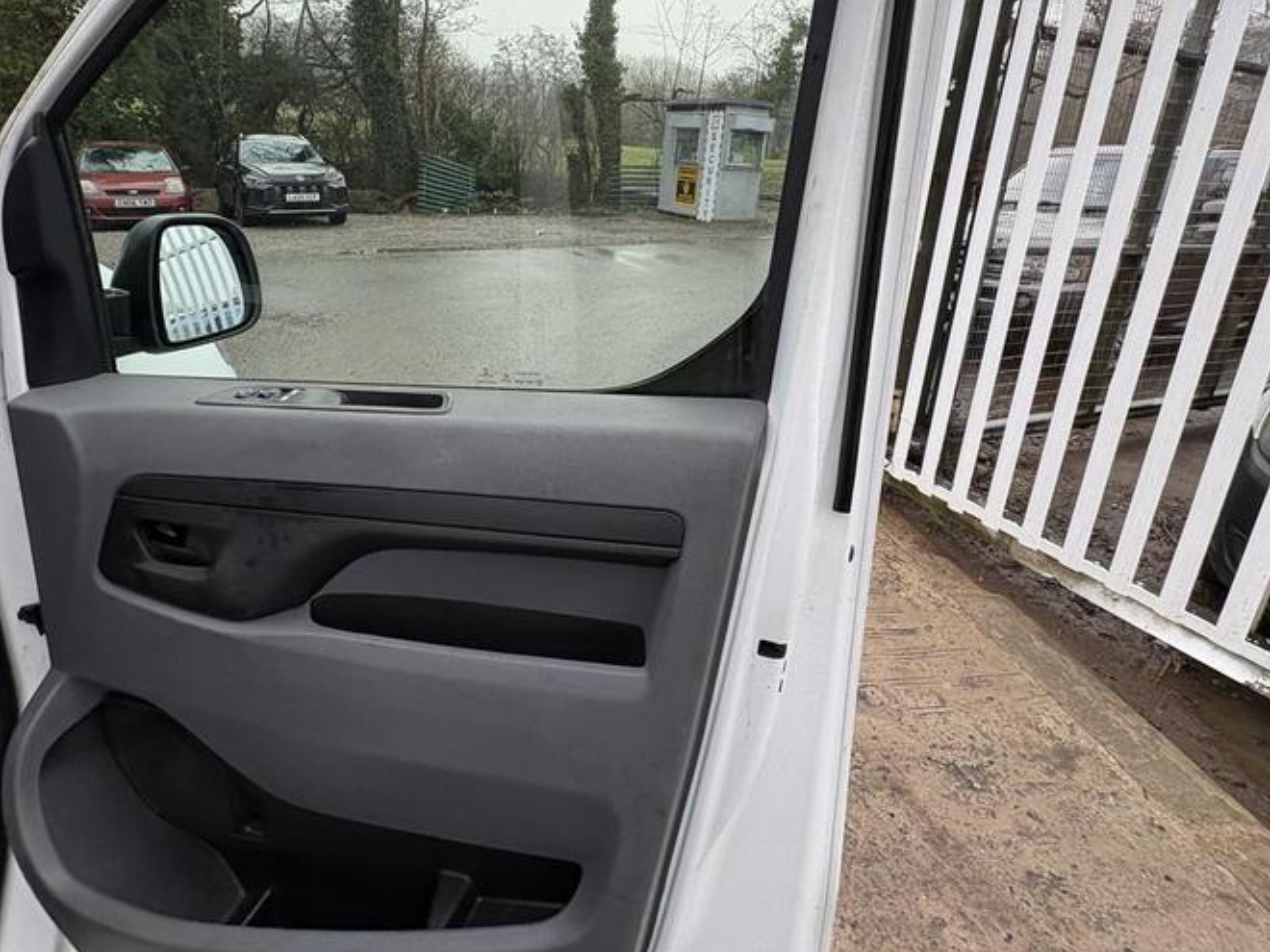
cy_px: 360
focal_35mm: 19
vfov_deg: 67.7
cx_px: 583
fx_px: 697
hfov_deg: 84.5
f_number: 2.2
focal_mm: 2.22
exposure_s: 1/180
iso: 40
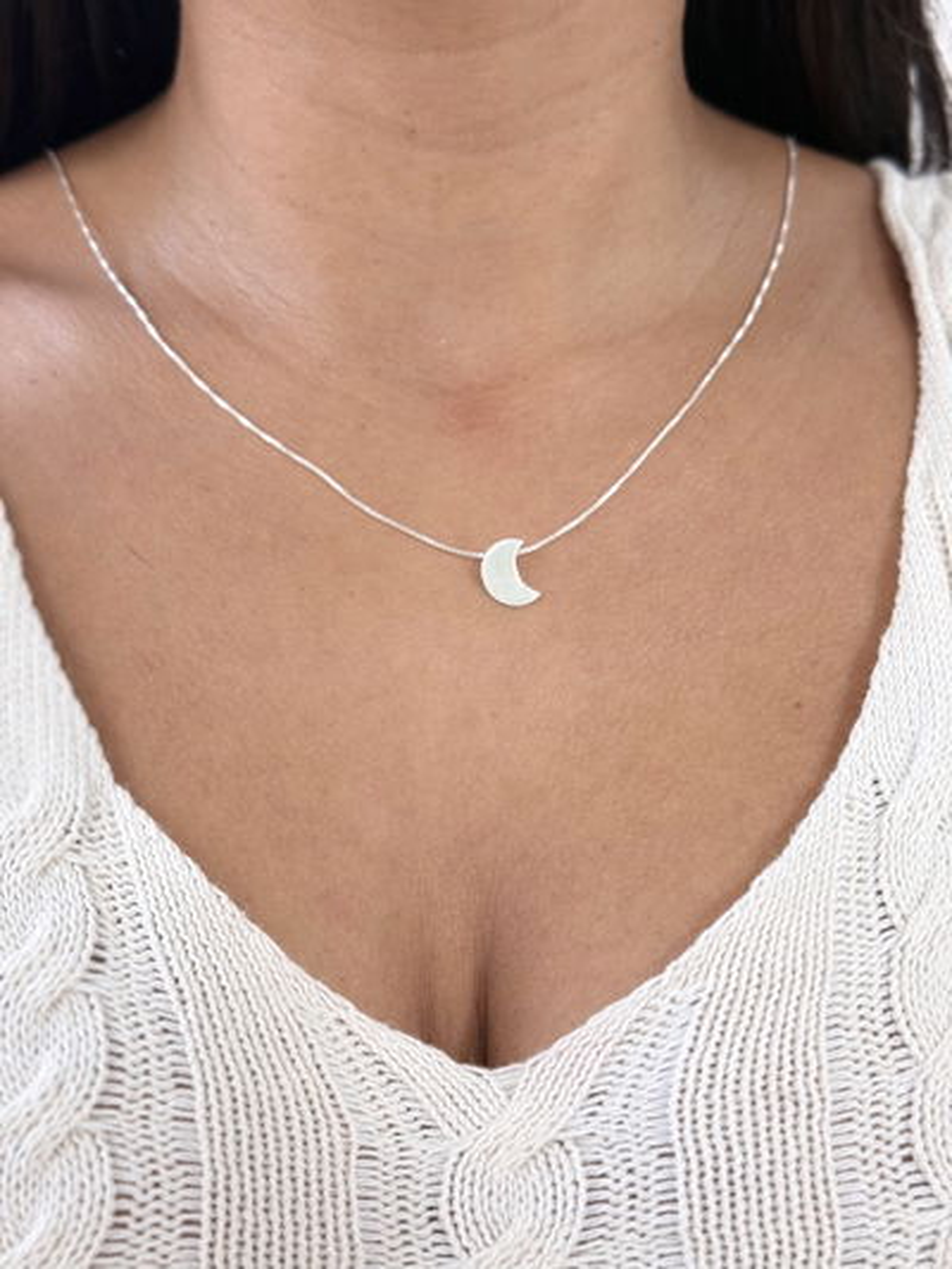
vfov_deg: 39.6
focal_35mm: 48
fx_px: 1759
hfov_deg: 30.3
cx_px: 476
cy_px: 634
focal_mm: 6.76
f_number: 1.78
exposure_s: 1/60
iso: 125
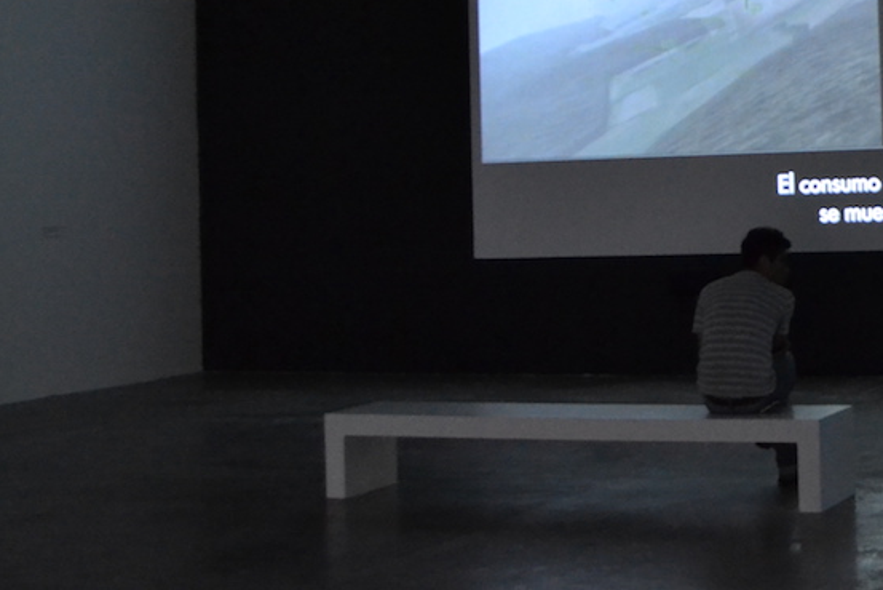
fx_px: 2085
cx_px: 834
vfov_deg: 15.9
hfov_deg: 23.2
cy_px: 78
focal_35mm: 85
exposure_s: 1/8
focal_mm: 29
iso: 3200
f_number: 4.5
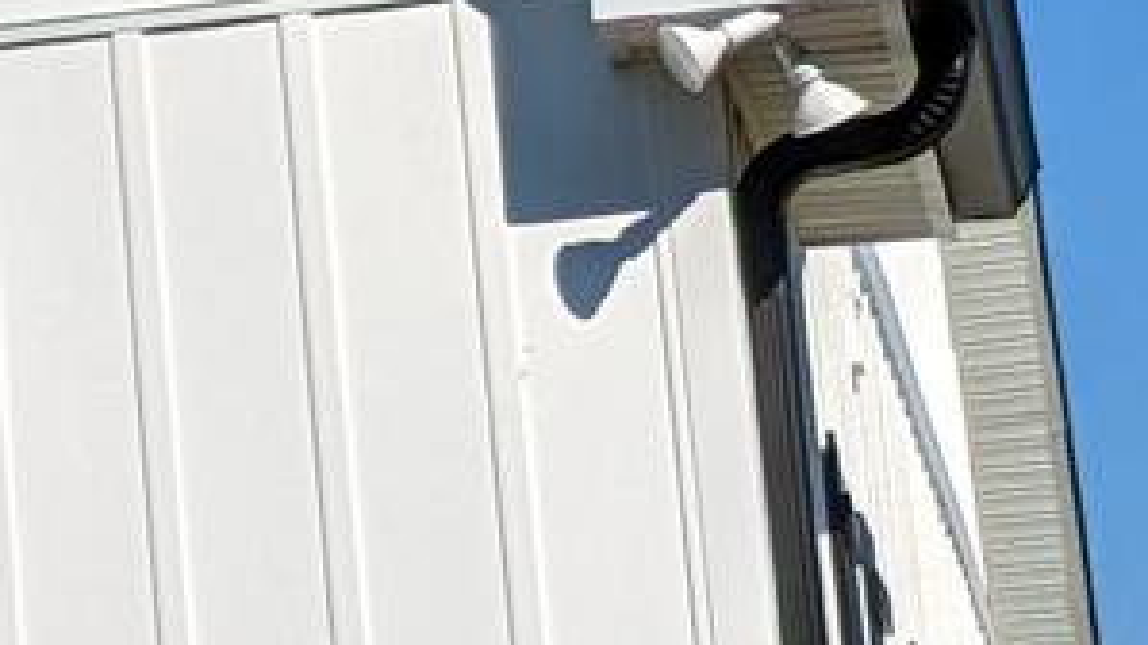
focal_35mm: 179
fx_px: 5447
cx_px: -2334
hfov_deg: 9.4
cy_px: 73
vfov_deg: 6.8
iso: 49
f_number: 1.7
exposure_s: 1/4237
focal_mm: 4.53
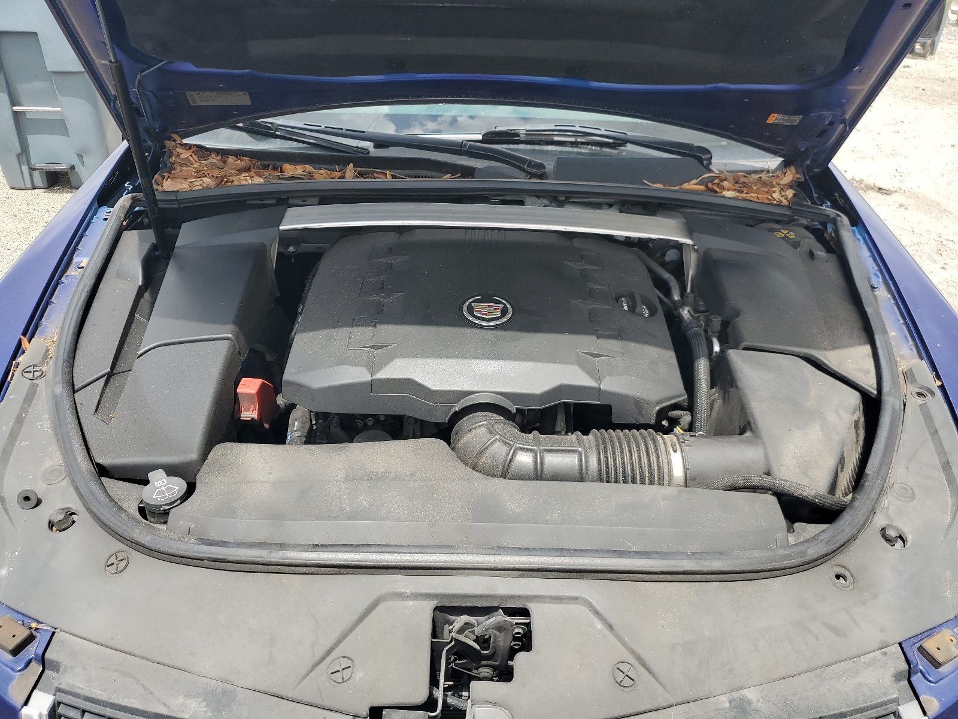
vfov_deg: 53.1
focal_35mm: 26
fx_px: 720
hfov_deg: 67.3
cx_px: 479
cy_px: 360
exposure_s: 1/1250
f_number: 1.5
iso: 50
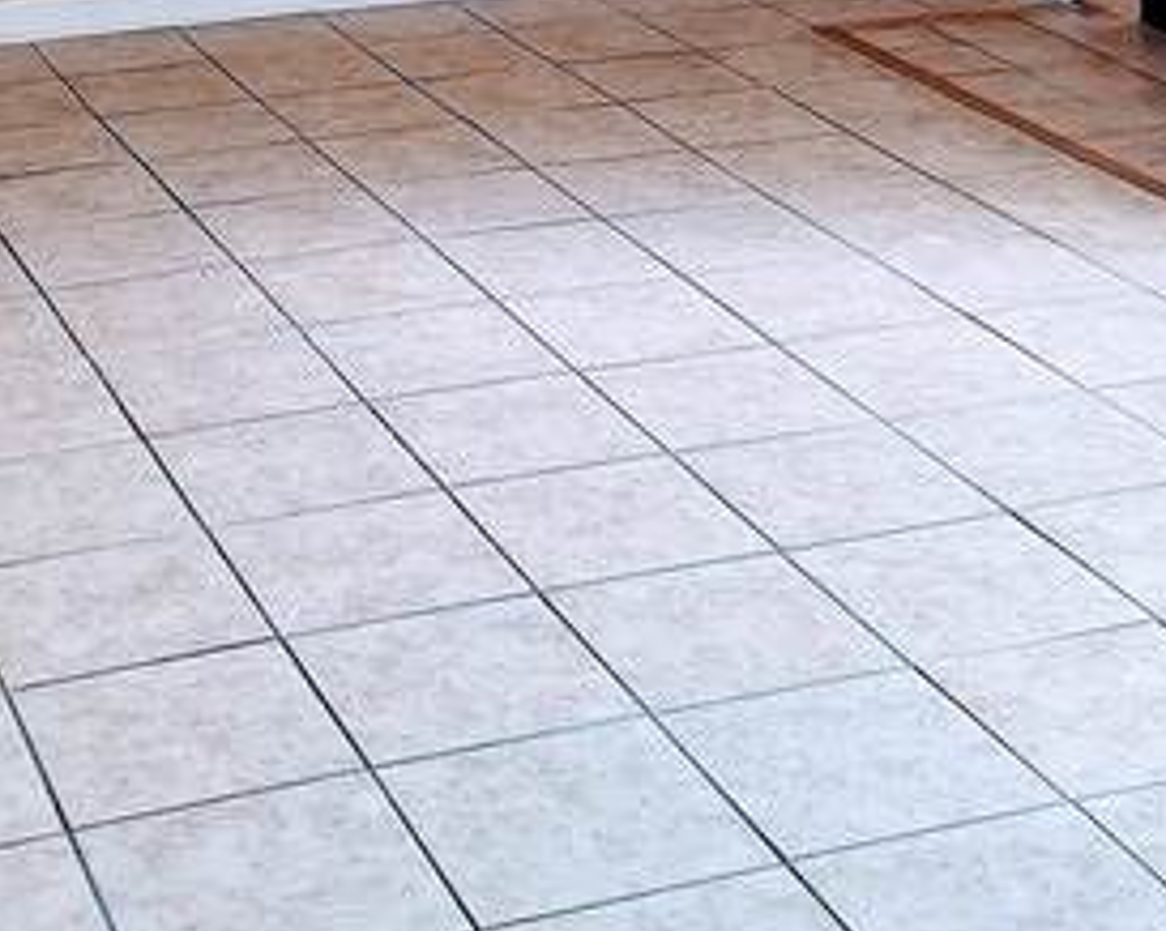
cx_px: 436
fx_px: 2724
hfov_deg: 24.1
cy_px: -401
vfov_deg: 17.7
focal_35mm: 79
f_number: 1.8
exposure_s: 1/60
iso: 40
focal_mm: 5.54
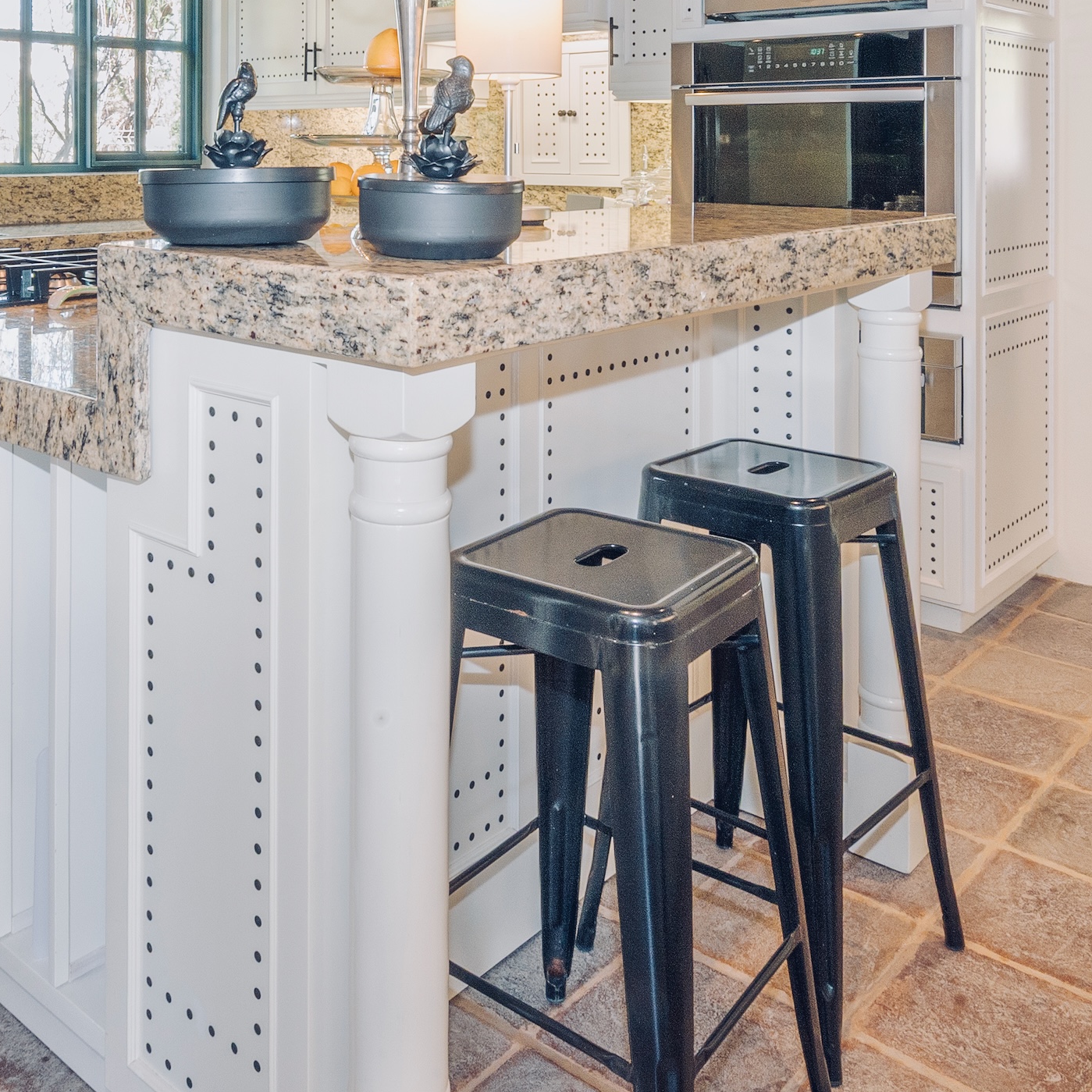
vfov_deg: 44.1
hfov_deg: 47.9
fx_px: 1213
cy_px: 109
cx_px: 394
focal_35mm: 34
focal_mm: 14
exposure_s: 1/3
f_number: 20
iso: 400
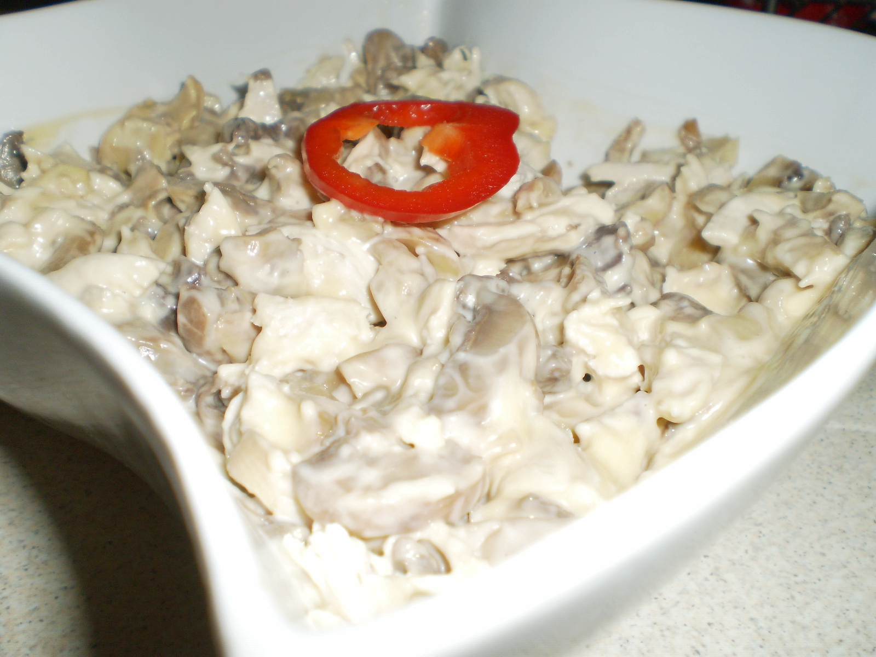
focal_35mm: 36
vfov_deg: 39.7
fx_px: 911
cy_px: 328
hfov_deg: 51.4
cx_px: 438
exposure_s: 1/30
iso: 125
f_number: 3.1
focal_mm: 6.3
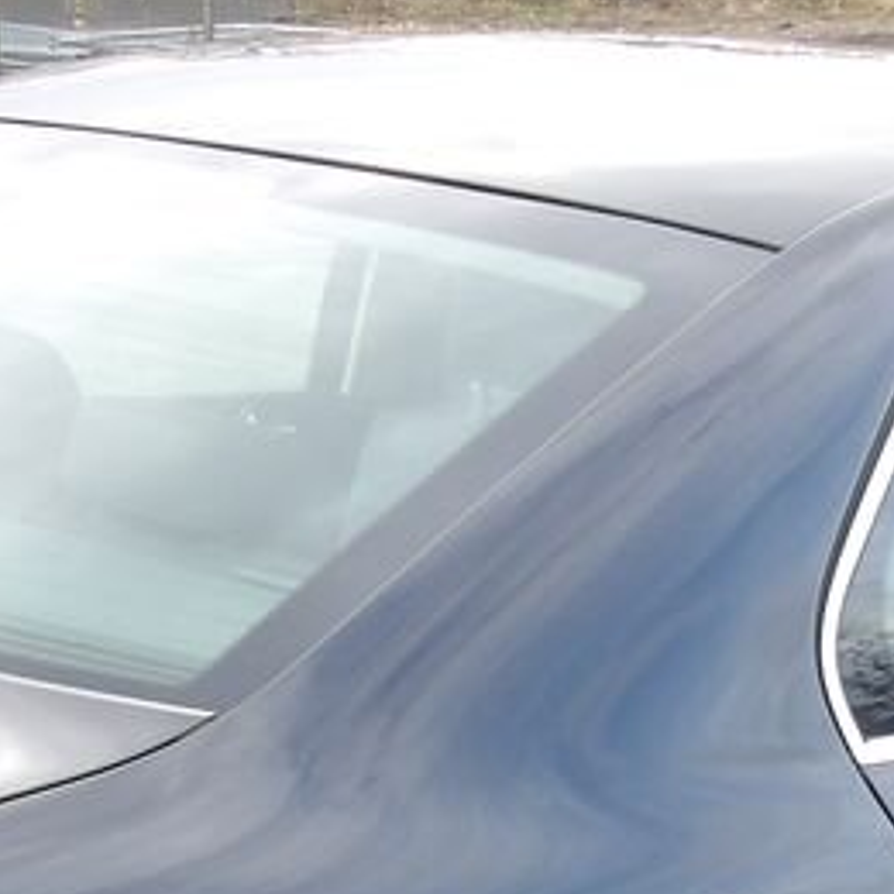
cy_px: 970
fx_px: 2747
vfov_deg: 17.9
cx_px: 406
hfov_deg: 18.5
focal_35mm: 94
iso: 100
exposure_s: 1/96
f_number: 3
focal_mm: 4.9
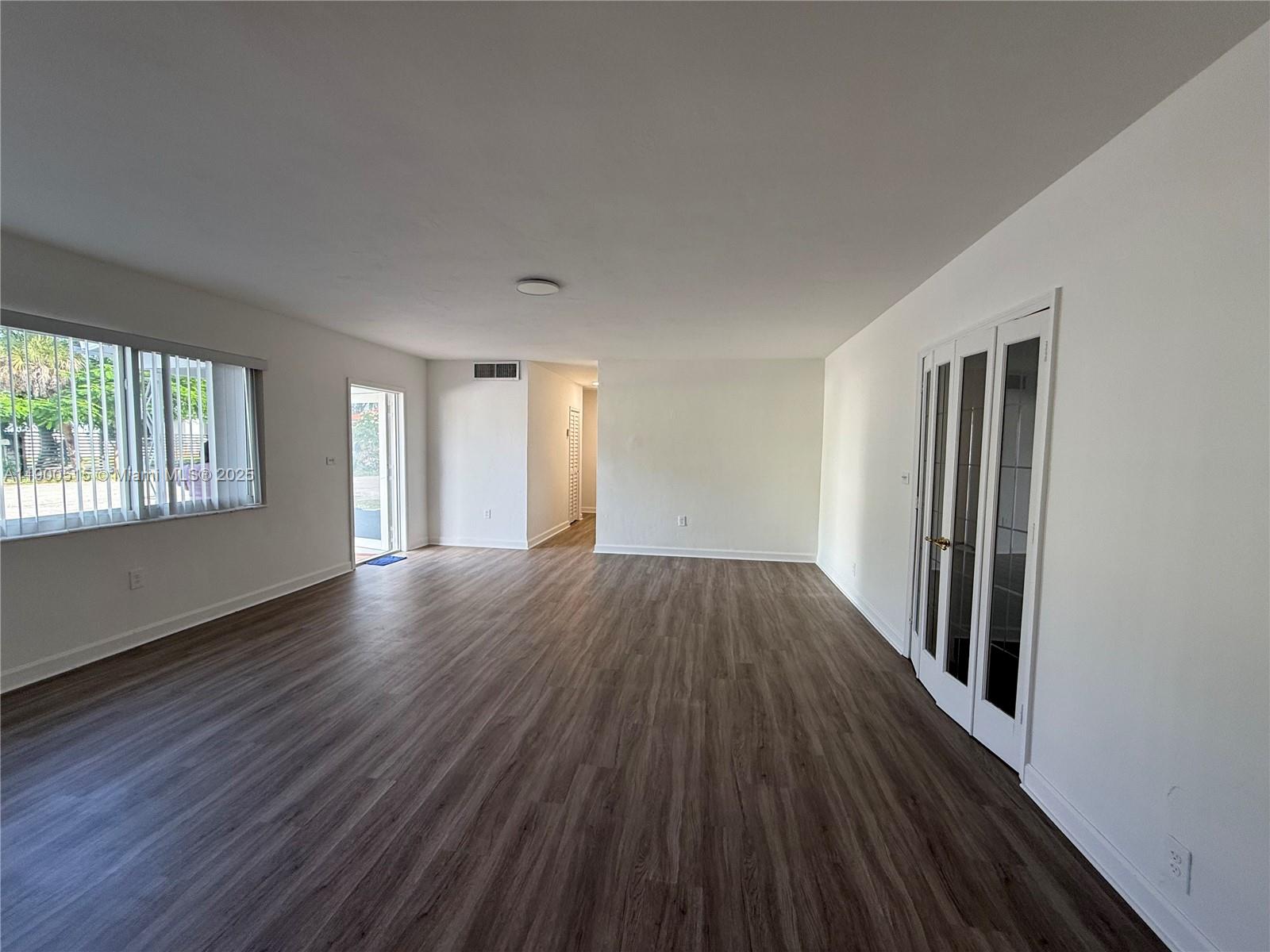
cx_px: 635
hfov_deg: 102.1
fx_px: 514
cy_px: 476
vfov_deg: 85.7
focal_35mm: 14
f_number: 2.2
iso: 100
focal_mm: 2.22
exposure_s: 1/99
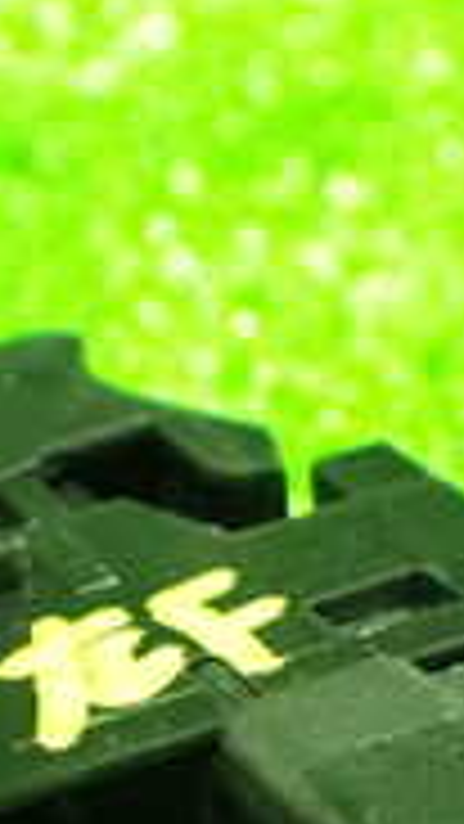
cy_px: 847
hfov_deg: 11.3
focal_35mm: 107
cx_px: 194
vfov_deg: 19.4
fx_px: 2339
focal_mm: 5.4
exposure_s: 1/20
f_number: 2.3
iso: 1600
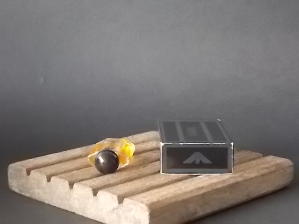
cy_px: 112
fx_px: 743
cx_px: 150
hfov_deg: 22.8
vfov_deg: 17.2
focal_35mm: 86
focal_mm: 15.4
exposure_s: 1/20
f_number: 6.3
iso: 800
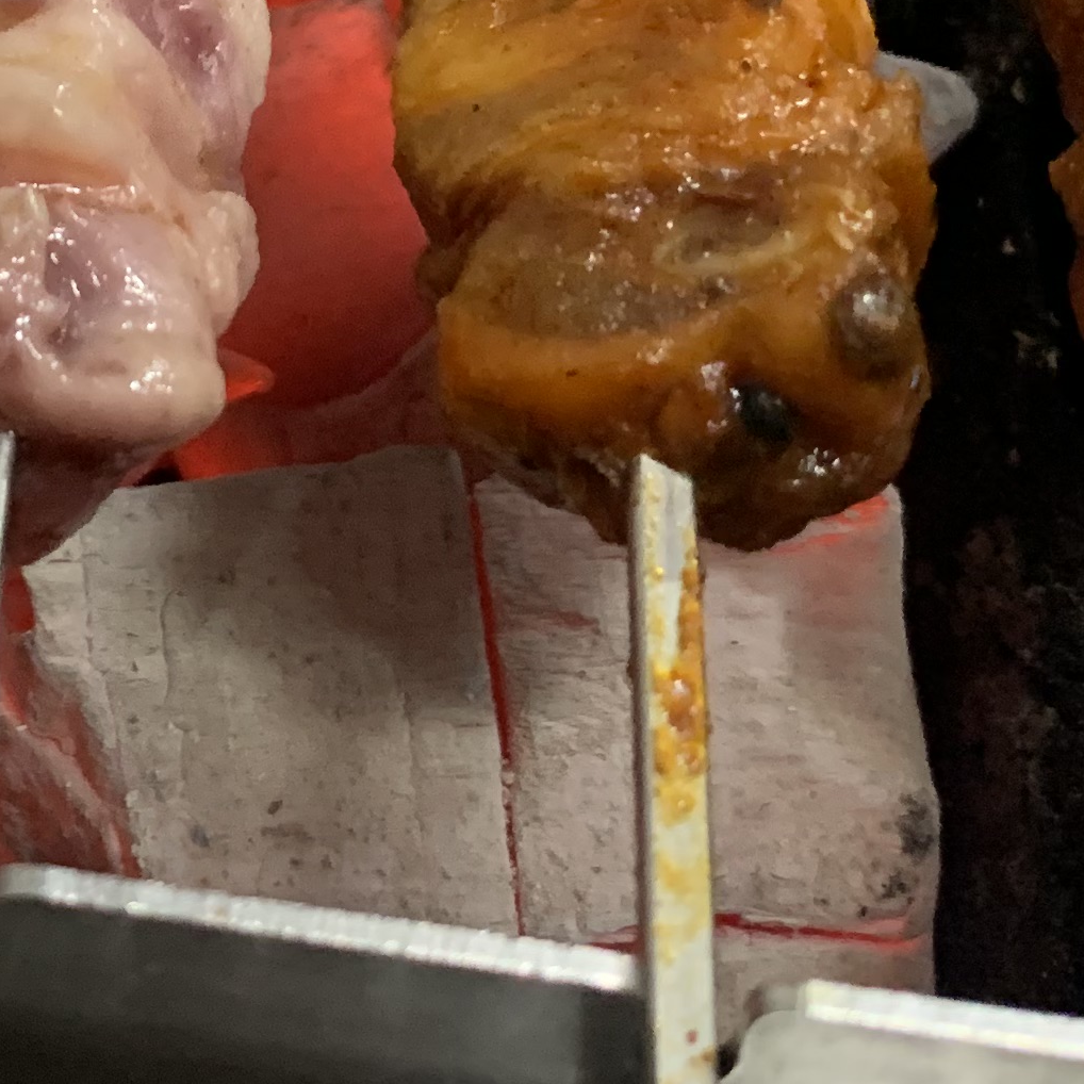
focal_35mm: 91
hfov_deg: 18.4
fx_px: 3224
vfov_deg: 18.1
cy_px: -211
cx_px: -72
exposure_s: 1/40
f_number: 1.8
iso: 320
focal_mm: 4.25
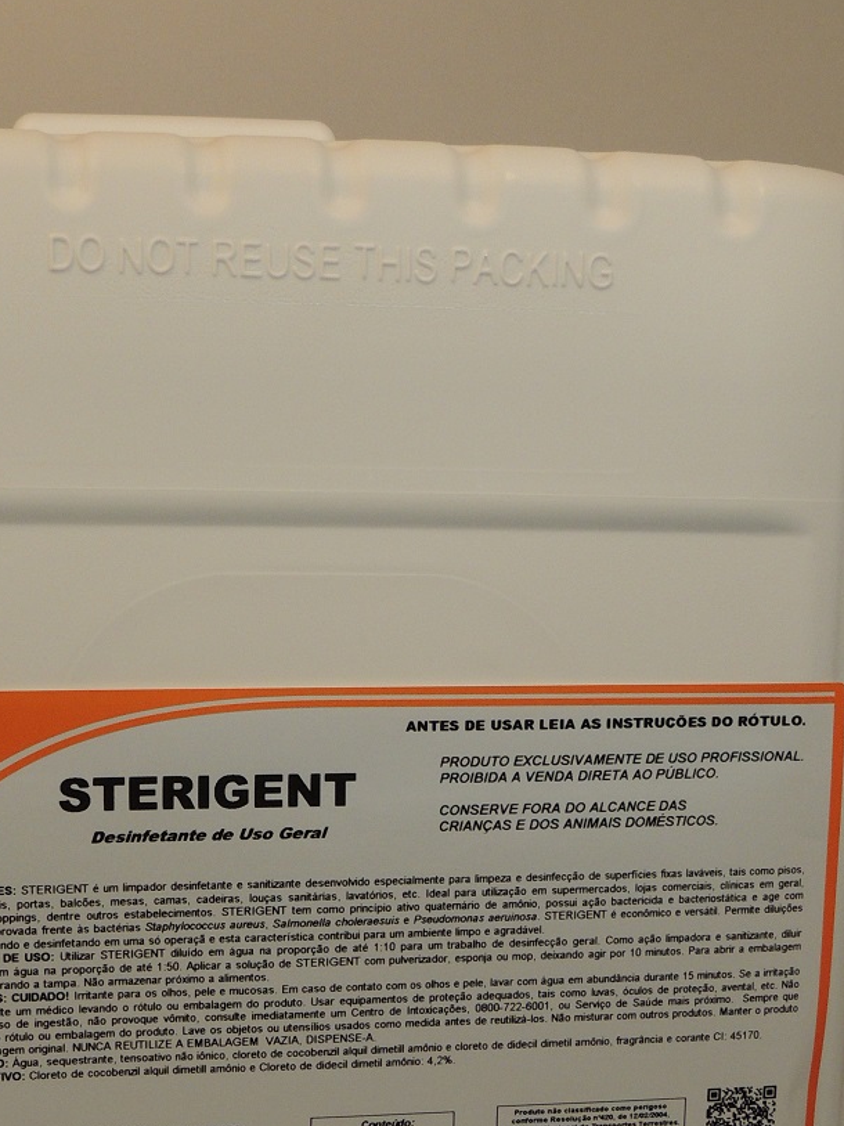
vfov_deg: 28.1
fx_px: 2212
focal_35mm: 68
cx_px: 255
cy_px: 872
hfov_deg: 21.5
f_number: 3.3
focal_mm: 7.1
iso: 320
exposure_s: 1/250
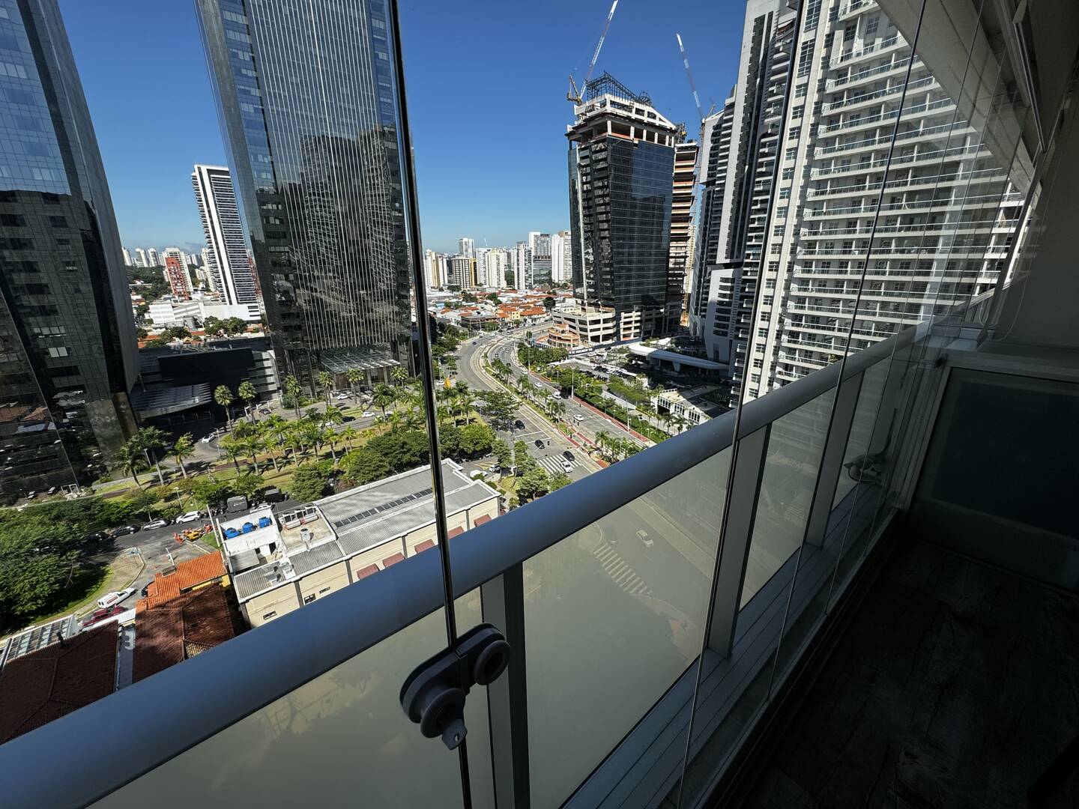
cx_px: 540
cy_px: 404
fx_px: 436
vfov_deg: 85.7
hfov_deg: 102.1
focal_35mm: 14
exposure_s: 1/1709
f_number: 2.2
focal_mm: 2.22
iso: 50
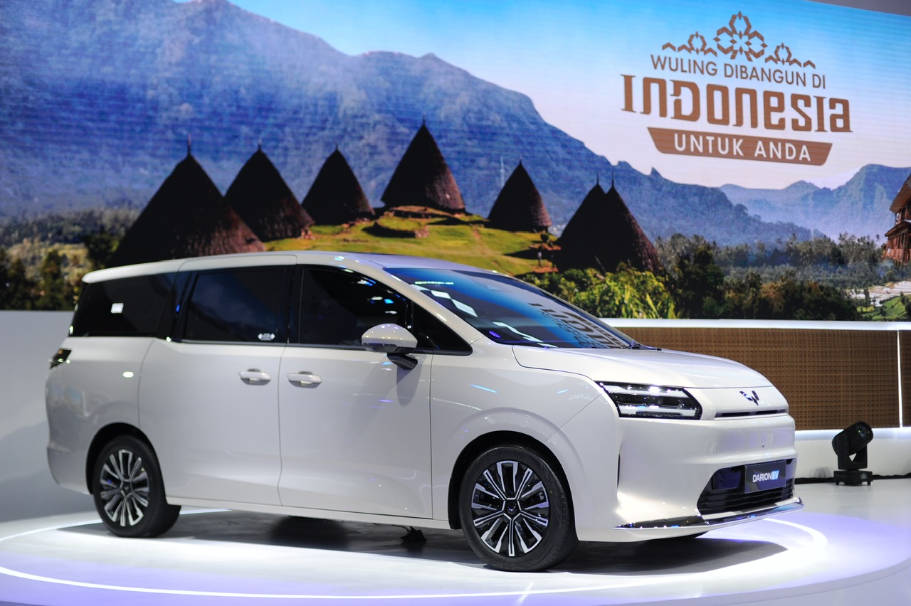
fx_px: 1265
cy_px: 303
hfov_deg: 39.6
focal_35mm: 50
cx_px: 456
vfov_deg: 27.0
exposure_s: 1/640
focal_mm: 50
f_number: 2.2
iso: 320
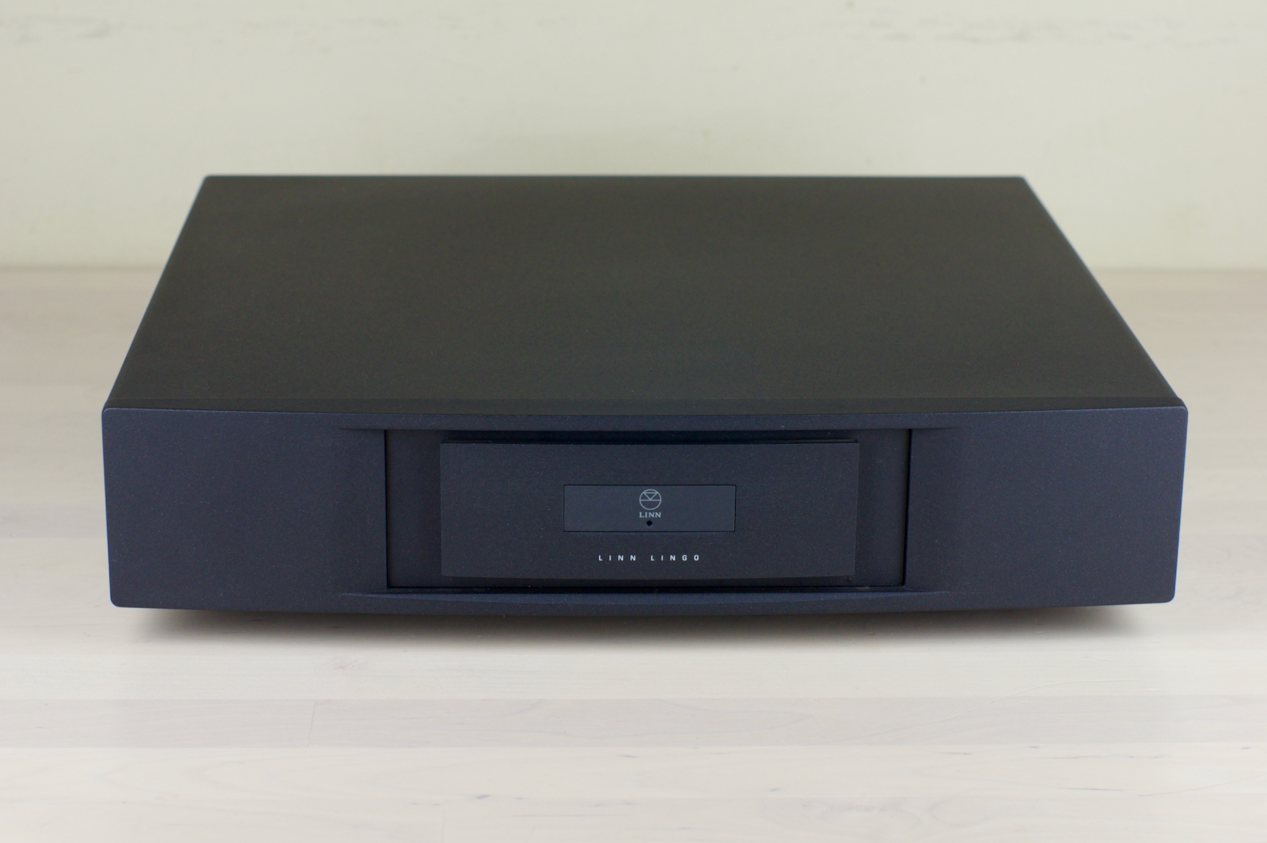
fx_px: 2637
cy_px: 422
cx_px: 634
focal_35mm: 75
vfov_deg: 18.2
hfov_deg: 27.0
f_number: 5.6
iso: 800
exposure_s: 1/125
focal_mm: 50
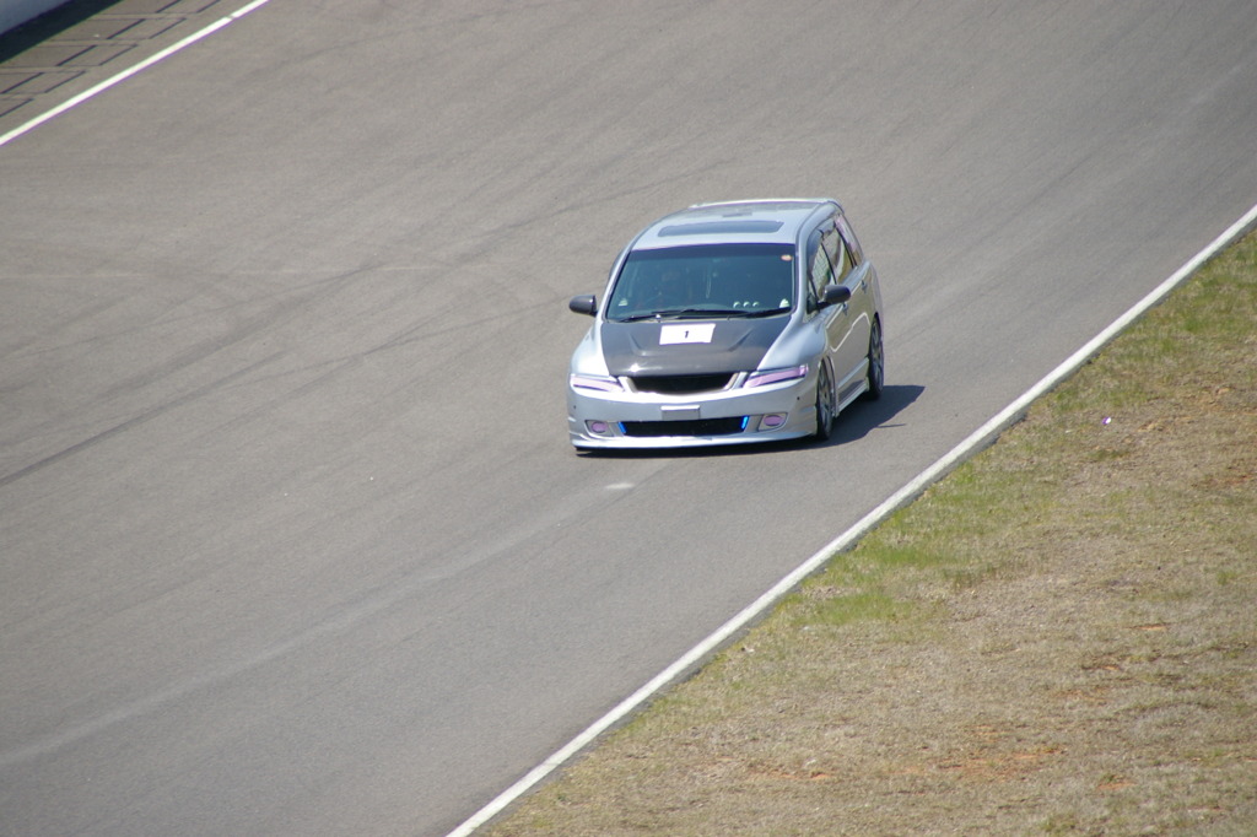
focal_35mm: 375
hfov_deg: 5.5
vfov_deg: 3.7
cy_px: 418
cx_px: 628
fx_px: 13089
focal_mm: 250
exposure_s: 1/350
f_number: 8
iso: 200
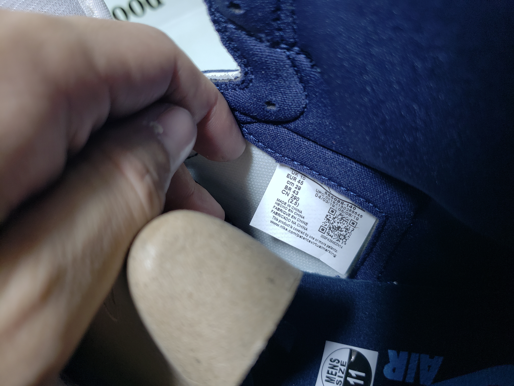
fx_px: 386
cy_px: 193
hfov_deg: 67.3
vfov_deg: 53.1
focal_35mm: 26
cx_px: 257
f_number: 1.5
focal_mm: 4.3
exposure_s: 1/242
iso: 50
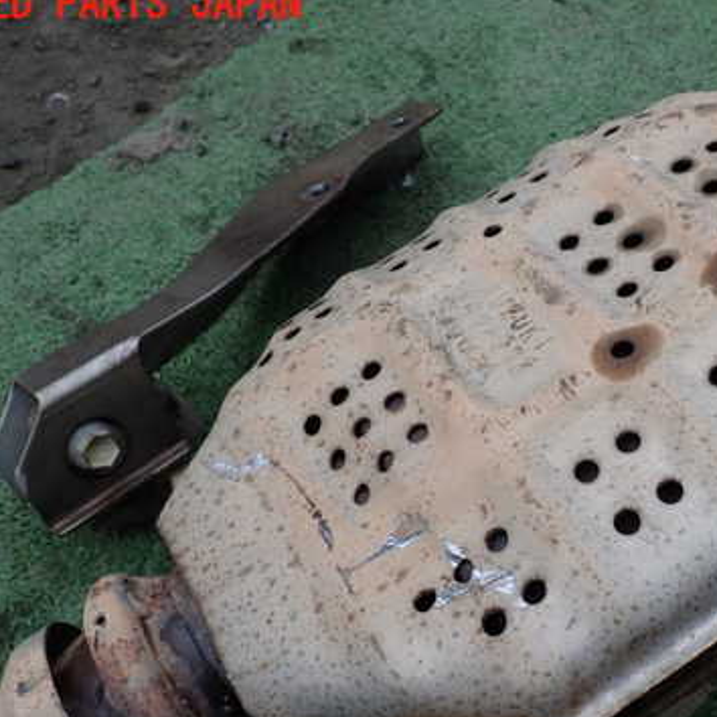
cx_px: 541
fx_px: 1055
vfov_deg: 37.4
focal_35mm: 45
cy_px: 435
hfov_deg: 36.6
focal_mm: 5.4
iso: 100
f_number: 3.2
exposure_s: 1/800
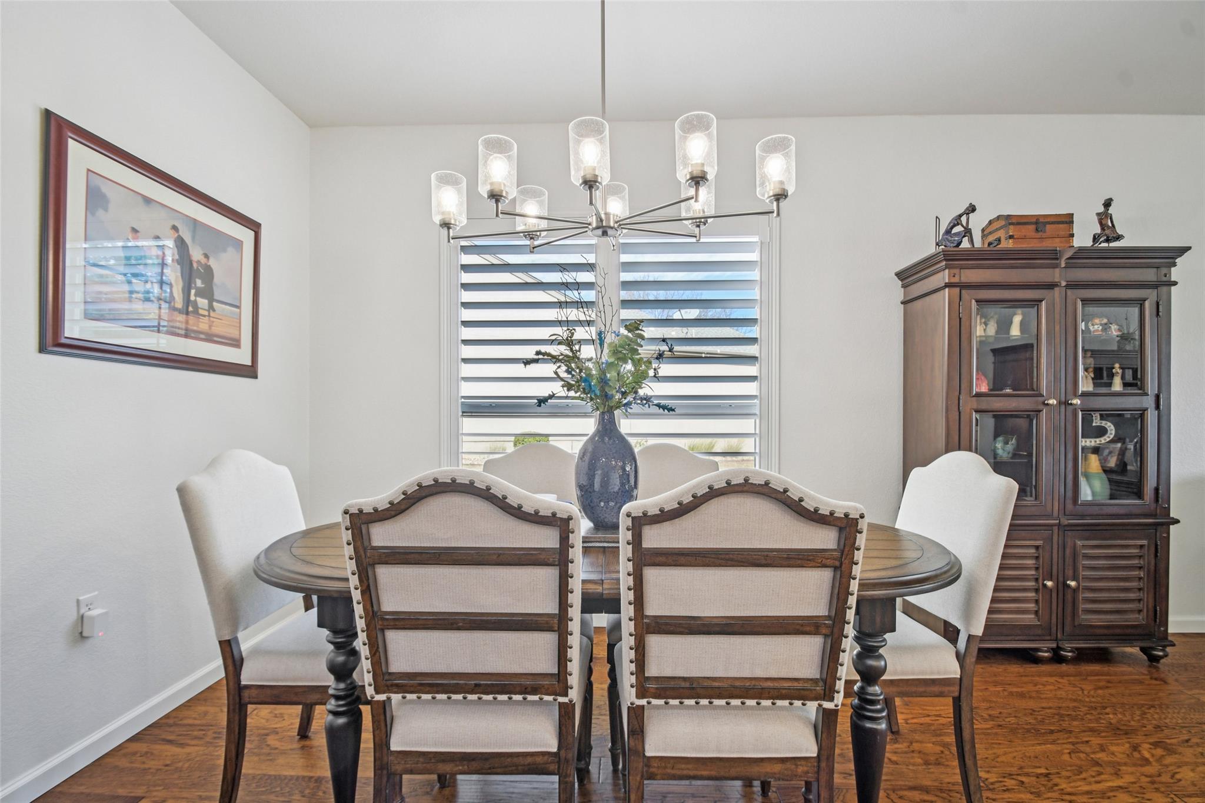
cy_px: 402
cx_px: 602
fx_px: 502
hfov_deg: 100.4
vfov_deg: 77.3
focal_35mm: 15
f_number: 8
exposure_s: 1/13
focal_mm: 10
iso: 400
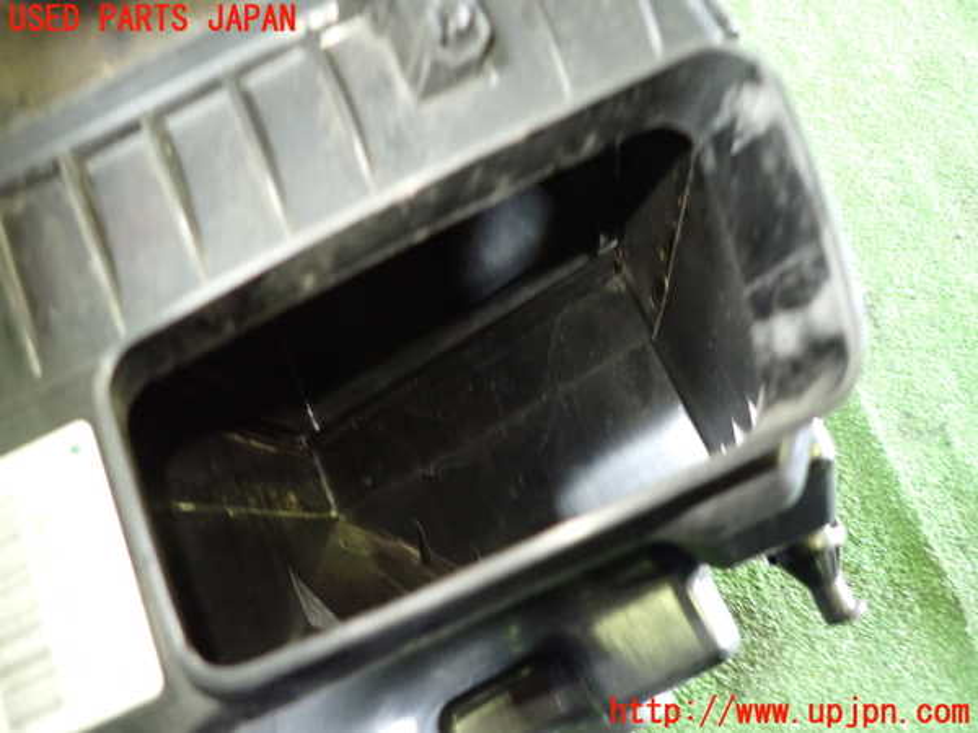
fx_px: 706
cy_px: 366
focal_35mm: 25
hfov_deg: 69.4
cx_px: 489
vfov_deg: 54.9
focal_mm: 4.5
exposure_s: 1/20
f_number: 2
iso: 800
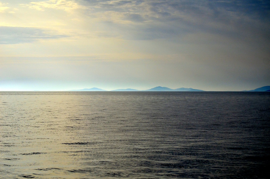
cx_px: 135
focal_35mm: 105
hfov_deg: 19.5
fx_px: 786
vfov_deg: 13.0
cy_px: 90
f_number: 4.5
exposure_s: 1/8000
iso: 560
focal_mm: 70
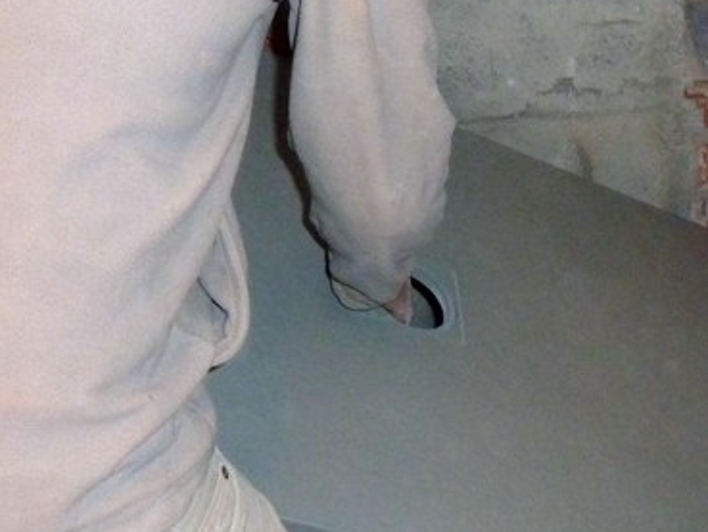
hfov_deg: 31.0
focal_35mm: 61
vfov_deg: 23.8
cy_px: 130
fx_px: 1248
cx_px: 551
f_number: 3.3
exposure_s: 1/60
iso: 400
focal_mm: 4.1
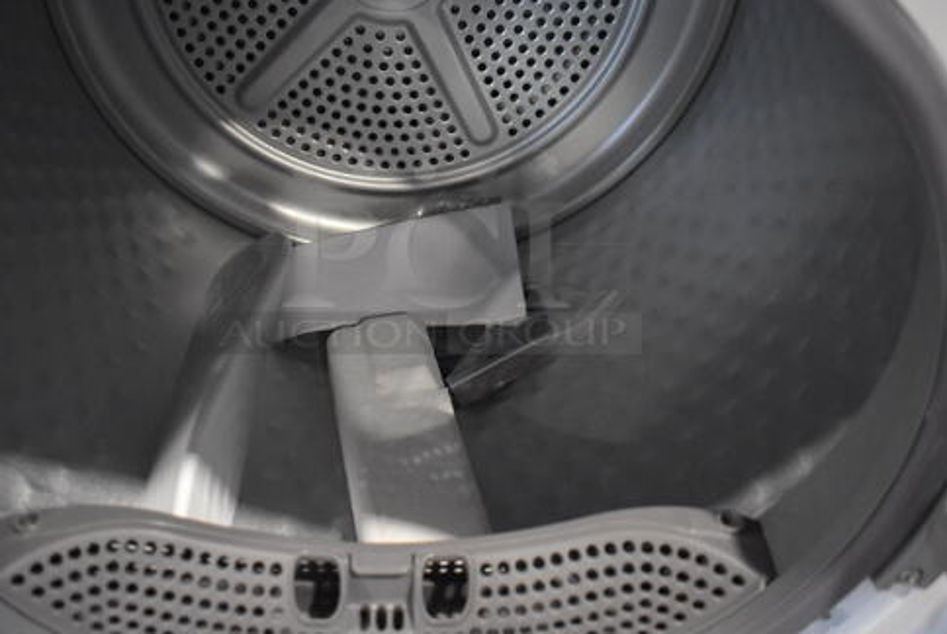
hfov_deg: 55.6
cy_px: 250
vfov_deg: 38.8
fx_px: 895
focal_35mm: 34
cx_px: 425
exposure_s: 1/125
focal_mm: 18
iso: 4000
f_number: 3.5
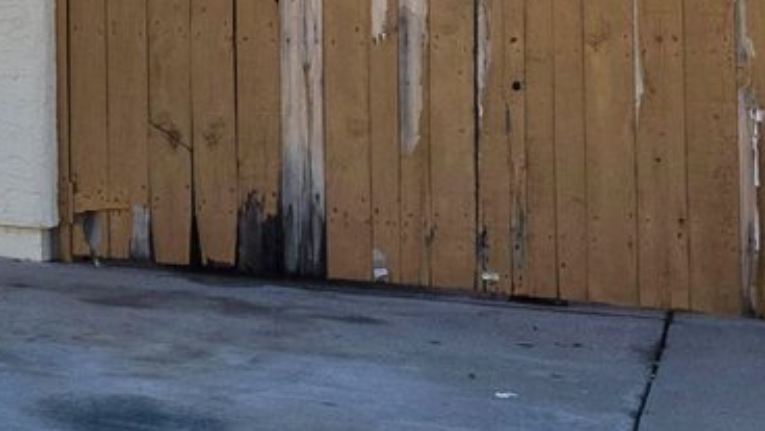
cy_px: -174
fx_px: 2718
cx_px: -925
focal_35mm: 134
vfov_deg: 8.9
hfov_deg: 13.1
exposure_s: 1/640
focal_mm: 23
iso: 320
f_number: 7.1
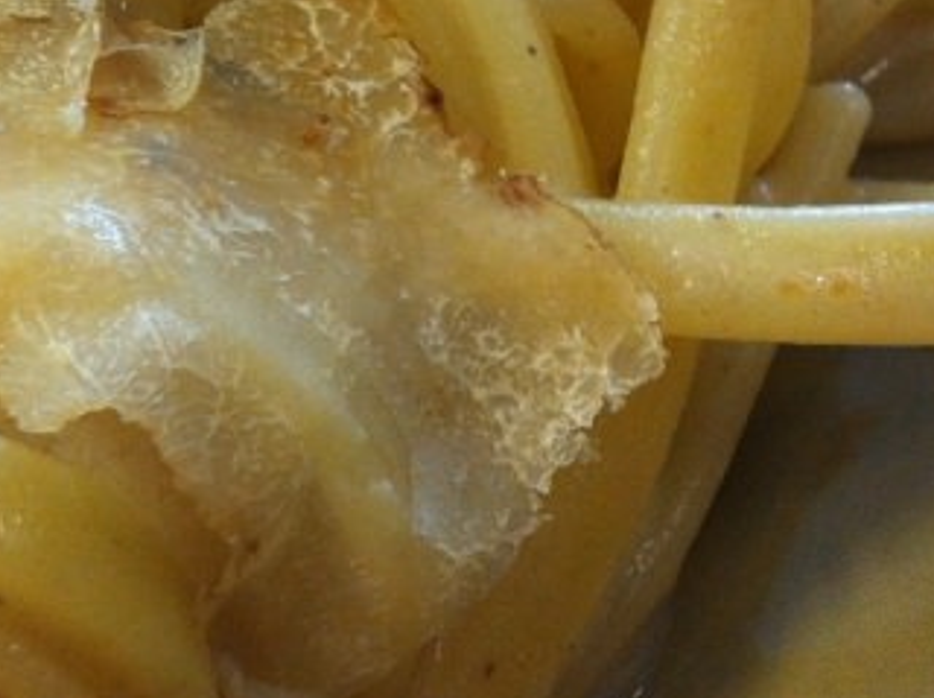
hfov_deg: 17.3
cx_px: 70
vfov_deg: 13.0
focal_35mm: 112
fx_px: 3017
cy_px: -10
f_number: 2.8
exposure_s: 1/30
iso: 100
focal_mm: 3.85
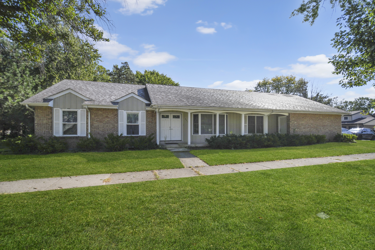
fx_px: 156
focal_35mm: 15
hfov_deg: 100.4
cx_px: 188
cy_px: 125
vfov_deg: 77.3
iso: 200
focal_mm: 10
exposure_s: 1/8000
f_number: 3.5
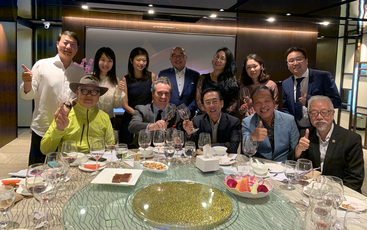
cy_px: 92
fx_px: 290
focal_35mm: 29
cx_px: 185
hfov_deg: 64.6
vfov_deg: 42.9
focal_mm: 4.25
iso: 320
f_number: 1.8
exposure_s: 1/50
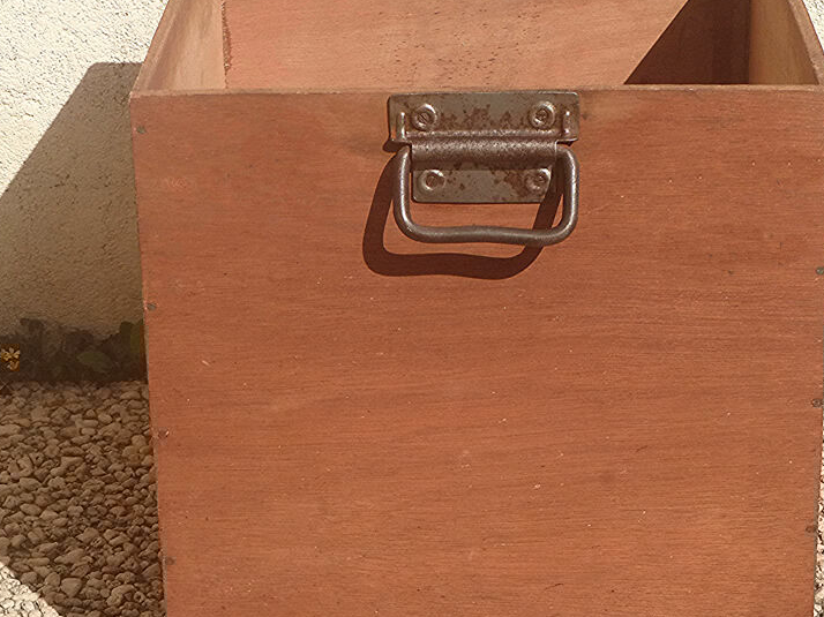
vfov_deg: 14.9
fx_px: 2356
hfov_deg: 19.8
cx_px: 500
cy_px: 325
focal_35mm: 99
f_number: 13
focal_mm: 12.4
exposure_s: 1/160
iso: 200
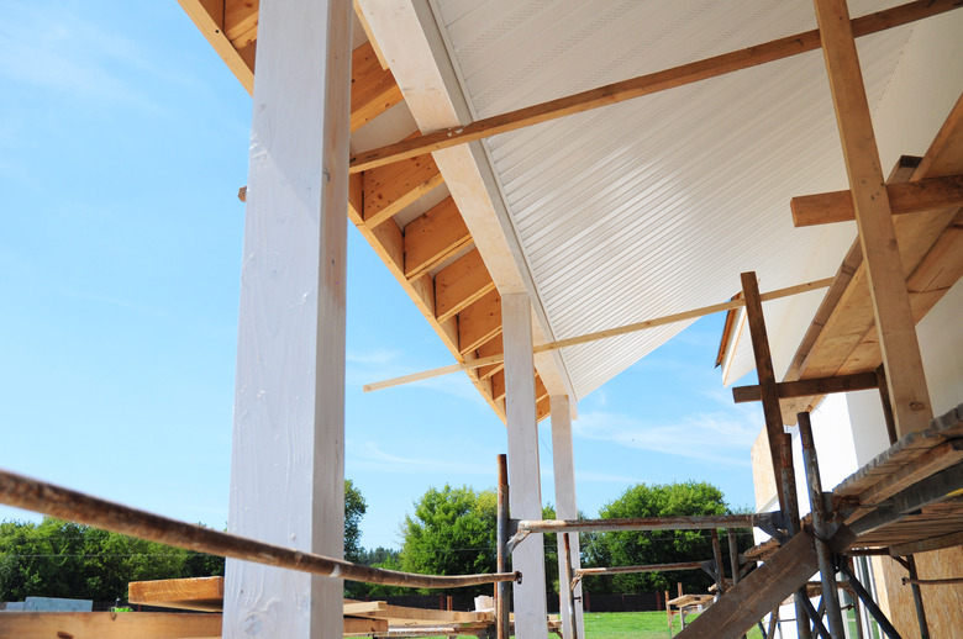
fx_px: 882
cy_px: 320
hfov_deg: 57.3
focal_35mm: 33
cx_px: 482
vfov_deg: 39.9
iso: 200
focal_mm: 22
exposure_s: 1/1000
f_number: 5.6
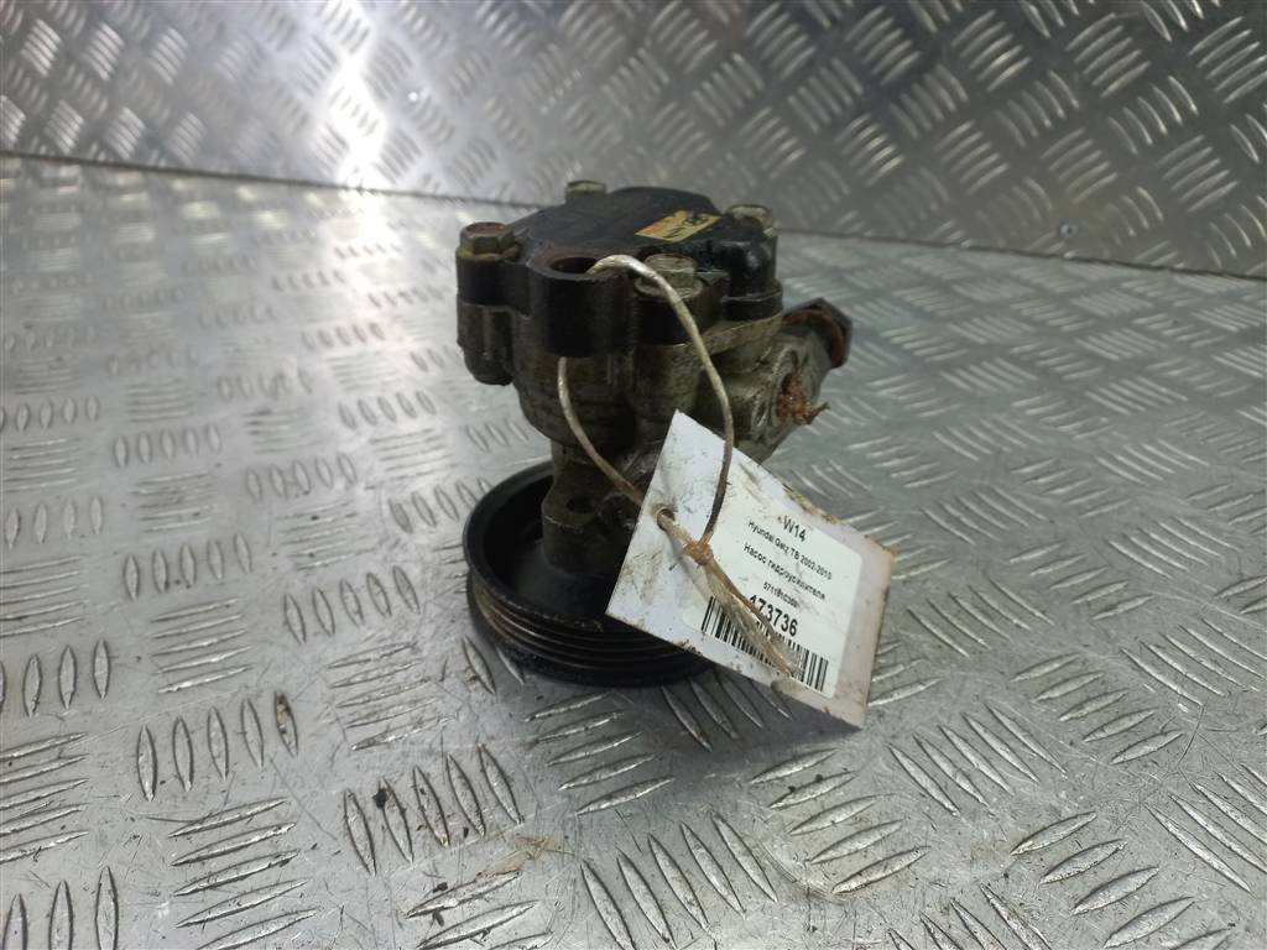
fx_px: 915
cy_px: 475
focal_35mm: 25
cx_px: 634
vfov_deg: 54.9
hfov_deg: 69.4
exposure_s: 1/50
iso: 64
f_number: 1.8
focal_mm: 4.6
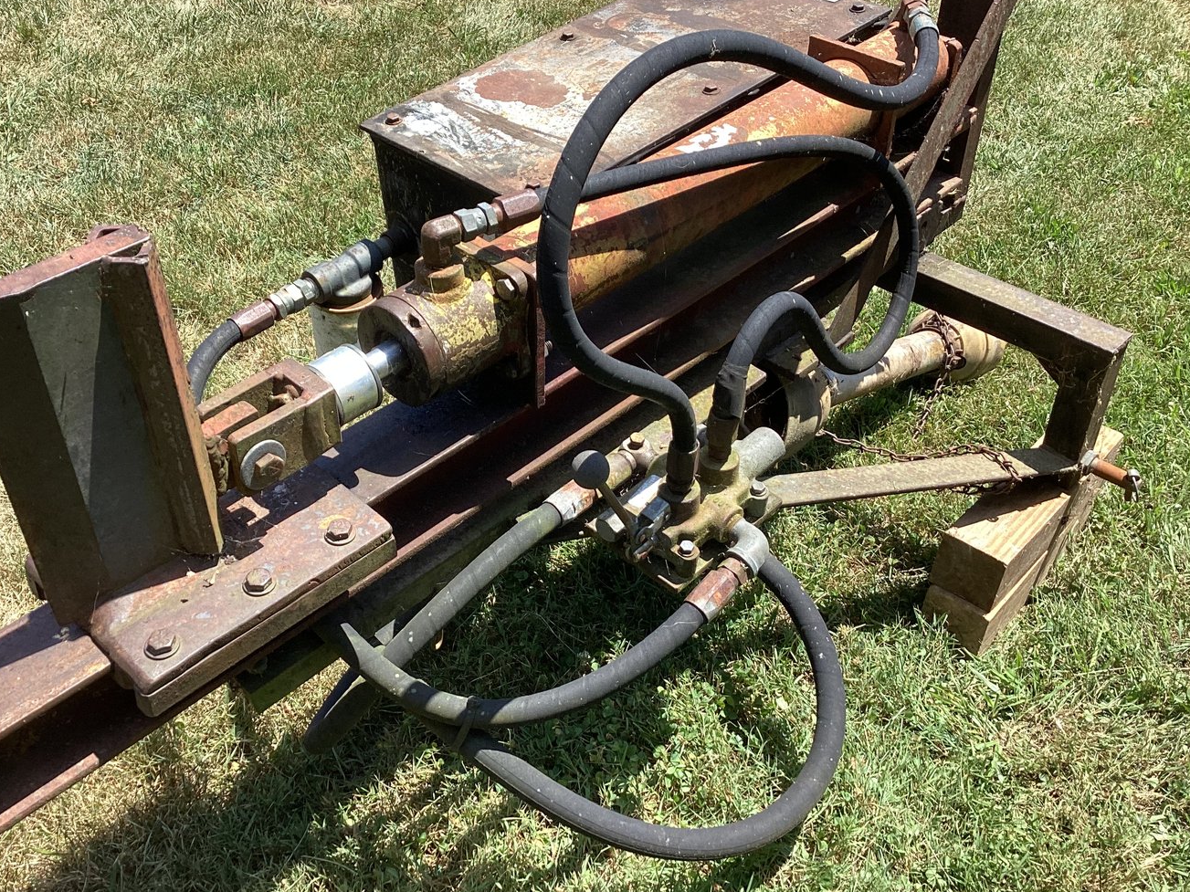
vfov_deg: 39.6
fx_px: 1237
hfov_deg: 51.2
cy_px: 433
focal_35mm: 36
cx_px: 517
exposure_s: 1/458
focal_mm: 3.3
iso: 25
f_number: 2.4
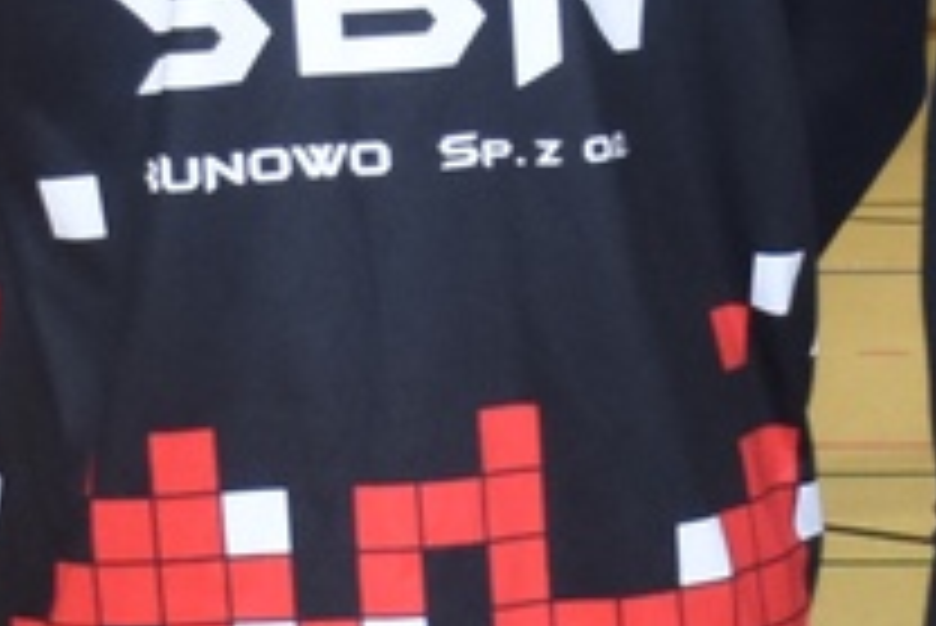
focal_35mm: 280
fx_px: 7285
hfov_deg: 7.3
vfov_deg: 4.9
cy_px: 293
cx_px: 621
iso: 800
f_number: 4.5
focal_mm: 24
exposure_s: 1/200
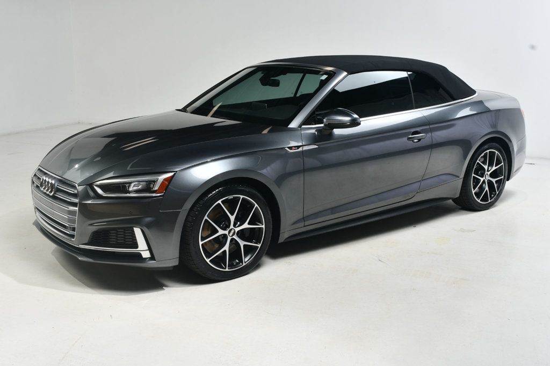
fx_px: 596
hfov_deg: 49.6
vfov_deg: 34.2
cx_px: 275
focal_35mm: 39
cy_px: 183
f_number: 11
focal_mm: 26
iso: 100
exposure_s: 1/160
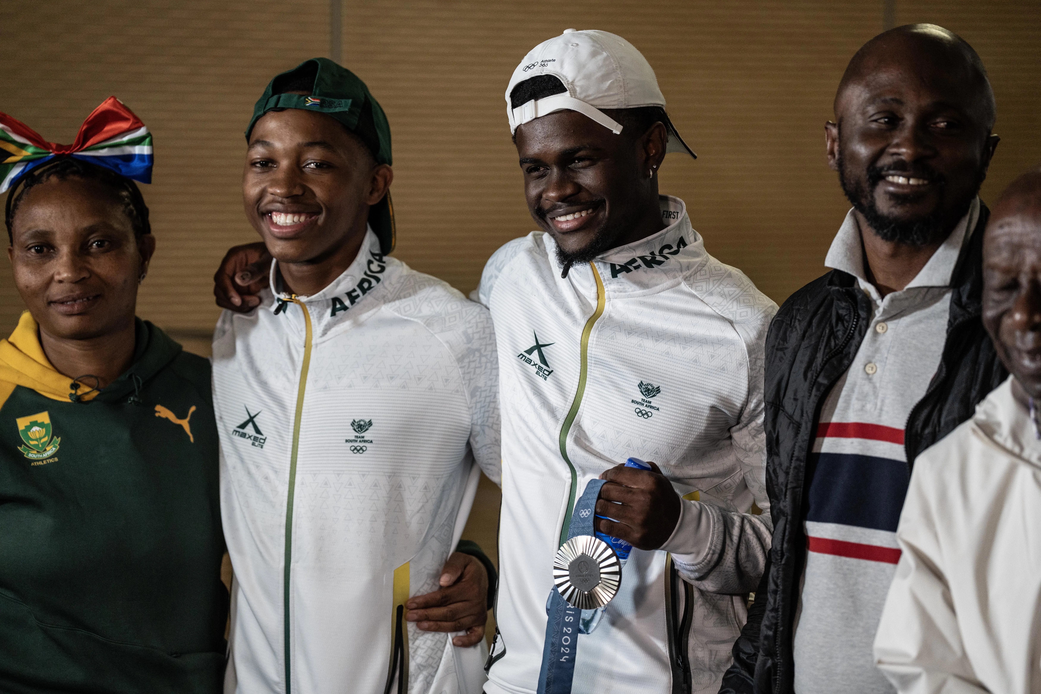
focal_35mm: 146
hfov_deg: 14.1
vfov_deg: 9.4
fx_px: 4222
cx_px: 520
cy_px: 347
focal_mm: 146
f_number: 2.8
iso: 2000
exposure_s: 1/640
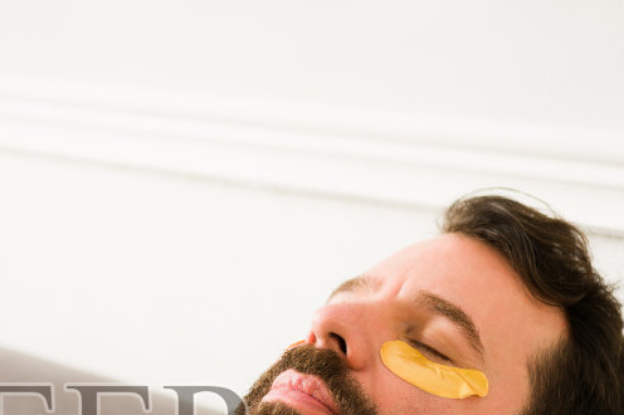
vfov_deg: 11.9
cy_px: 470
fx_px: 1957
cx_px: 63
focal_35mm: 113
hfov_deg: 17.8
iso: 250
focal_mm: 35
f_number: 1.8
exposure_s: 1/160
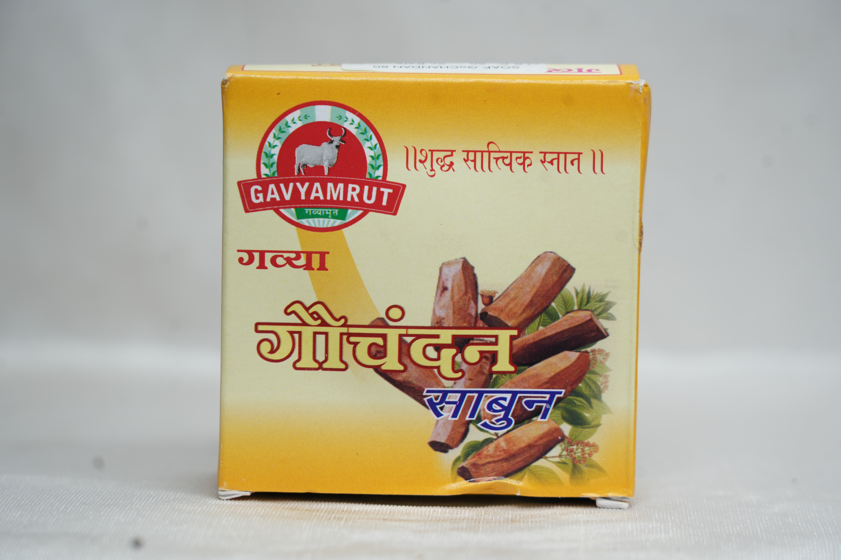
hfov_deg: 19.5
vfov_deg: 13.0
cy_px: 280
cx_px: 420
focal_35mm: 105
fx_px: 2453
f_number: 5.6
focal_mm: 105
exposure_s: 1/60
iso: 250
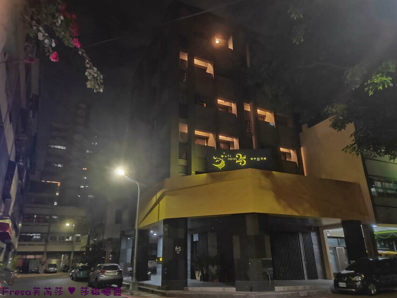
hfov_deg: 73.9
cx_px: 198
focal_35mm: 23
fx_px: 264
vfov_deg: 58.9
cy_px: 149
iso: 2080
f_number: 1.7
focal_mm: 3.97
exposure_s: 1
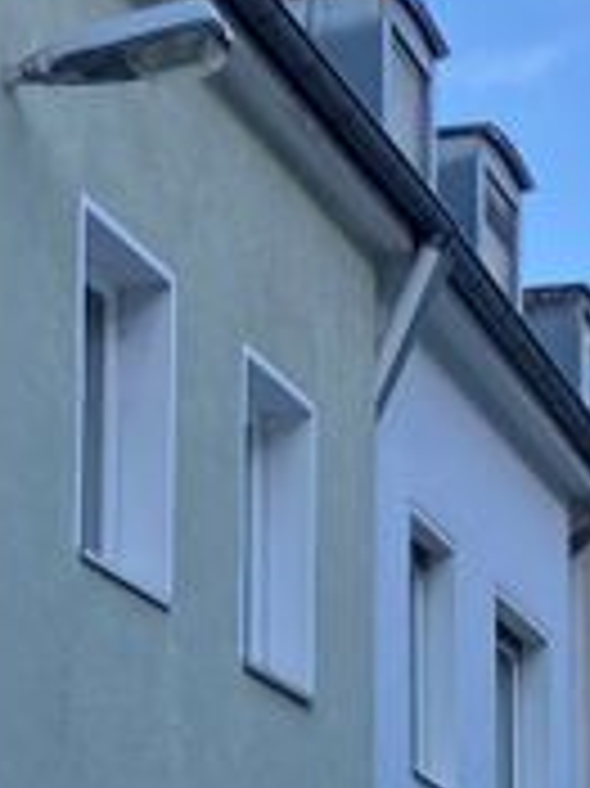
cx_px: 288
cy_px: 797
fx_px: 2912
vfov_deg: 15.1
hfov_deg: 11.6
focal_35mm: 128
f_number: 1.8
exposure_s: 1/225
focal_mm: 3.99
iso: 25
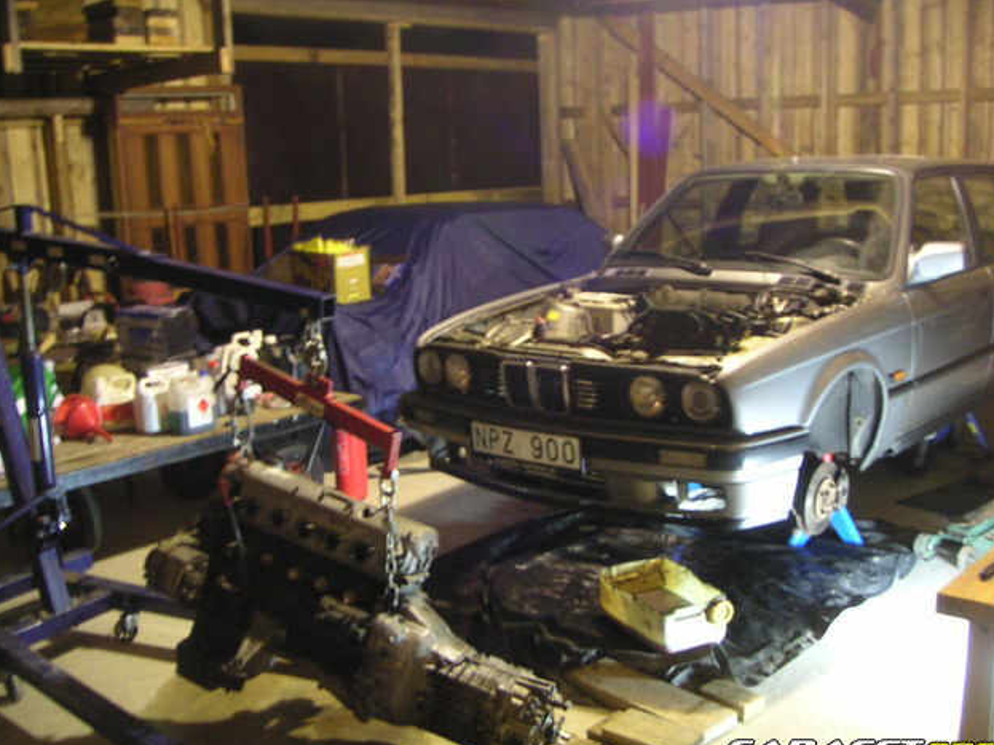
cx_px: 490
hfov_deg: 49.0
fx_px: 1091
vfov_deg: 37.7
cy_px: 381
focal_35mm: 38
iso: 100
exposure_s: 1/1.6
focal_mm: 5.7
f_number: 2.8
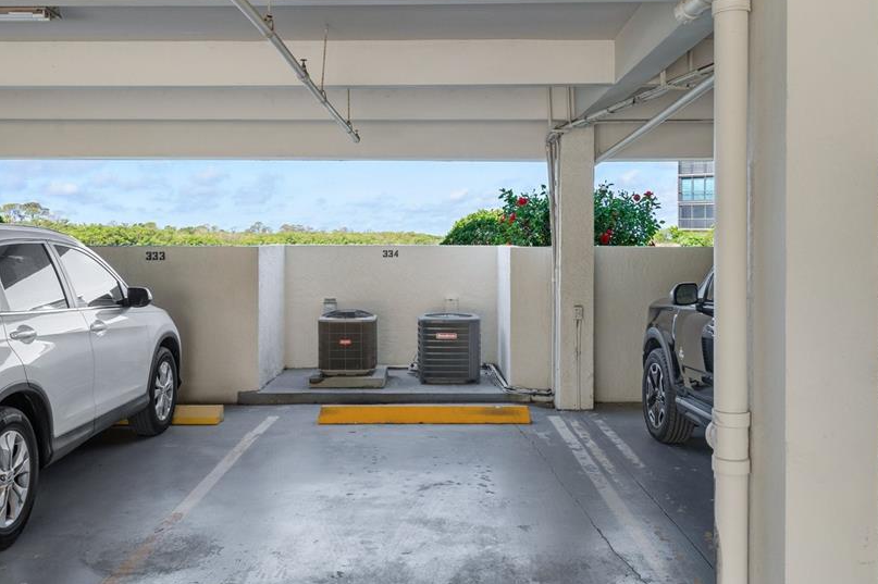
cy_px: 252
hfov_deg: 57.3
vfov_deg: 39.8
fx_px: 804
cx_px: 433
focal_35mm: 33
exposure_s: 1/15
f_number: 8
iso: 400
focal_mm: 26
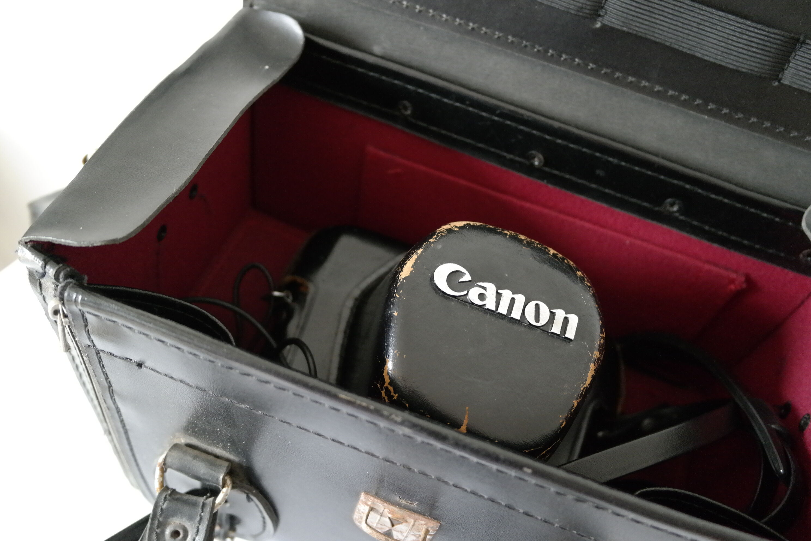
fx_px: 676
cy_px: 270
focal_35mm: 30
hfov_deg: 61.9
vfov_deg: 43.6
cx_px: 406
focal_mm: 20
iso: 3200
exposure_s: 1/40
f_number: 3.5
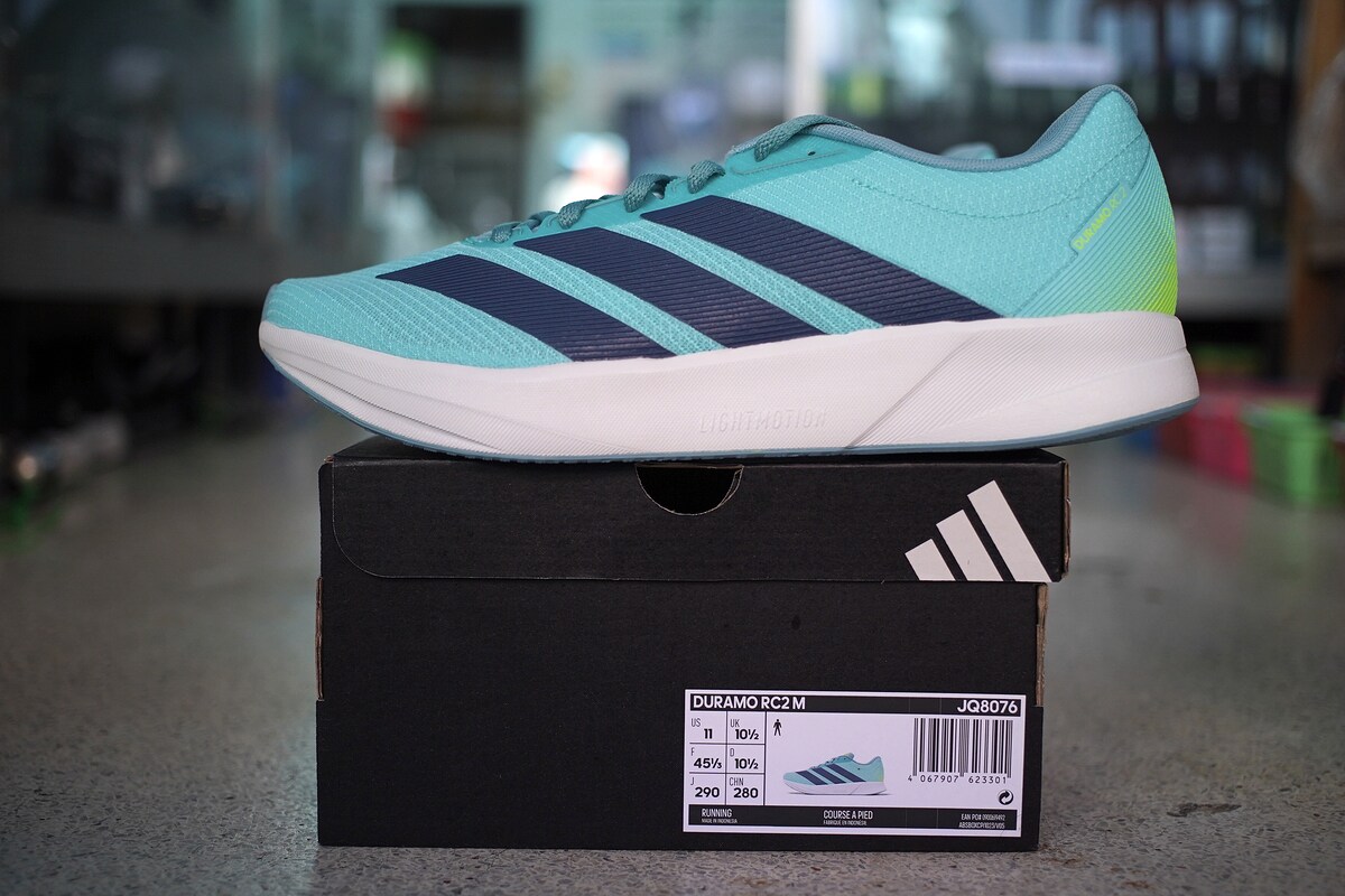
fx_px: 1494
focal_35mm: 40
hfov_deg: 48.5
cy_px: 448
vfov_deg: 33.4
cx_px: 672
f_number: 2.8
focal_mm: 40
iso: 800
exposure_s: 1/80
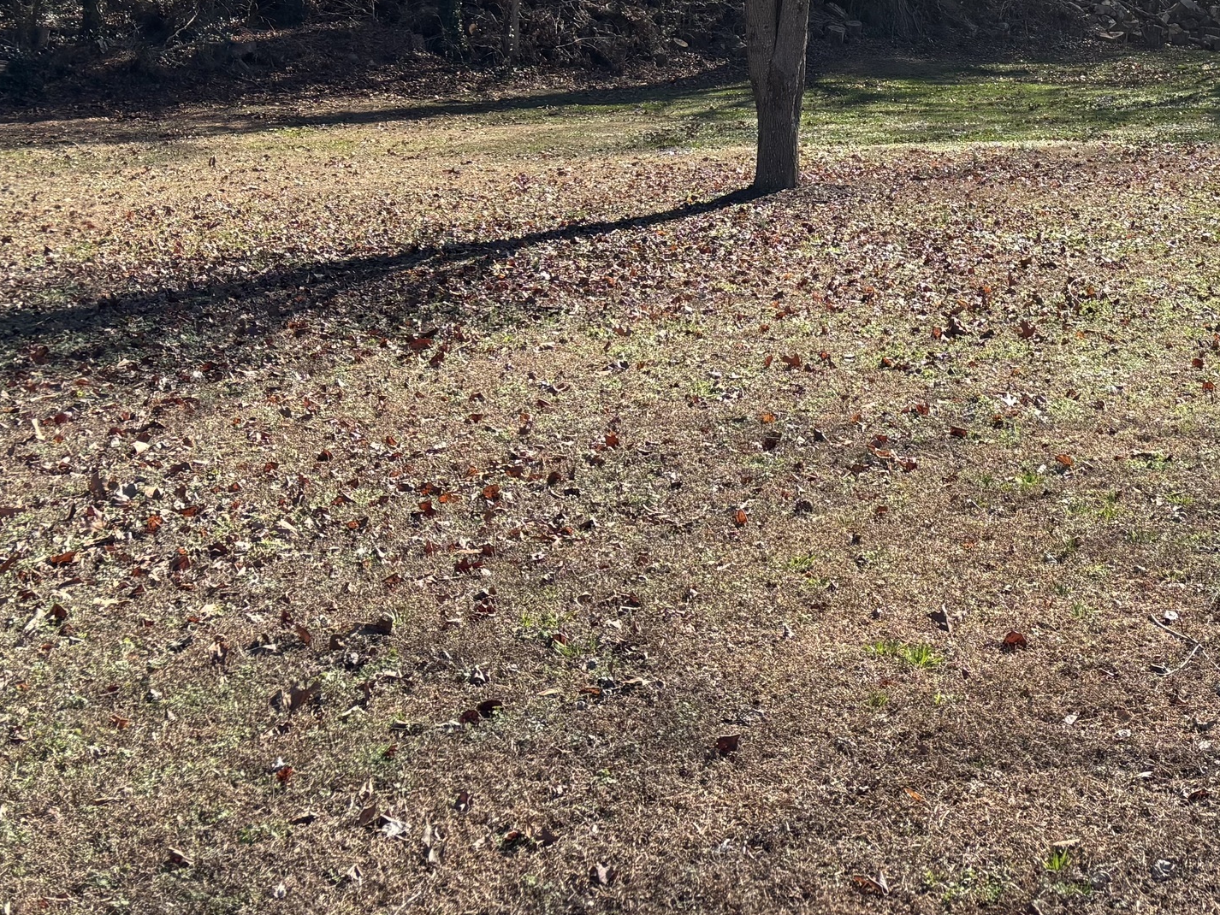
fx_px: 1974
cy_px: -21
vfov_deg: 24.8
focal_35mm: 56
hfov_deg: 33.4
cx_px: 968
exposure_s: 1/1616
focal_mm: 5.96
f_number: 1.6
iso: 50
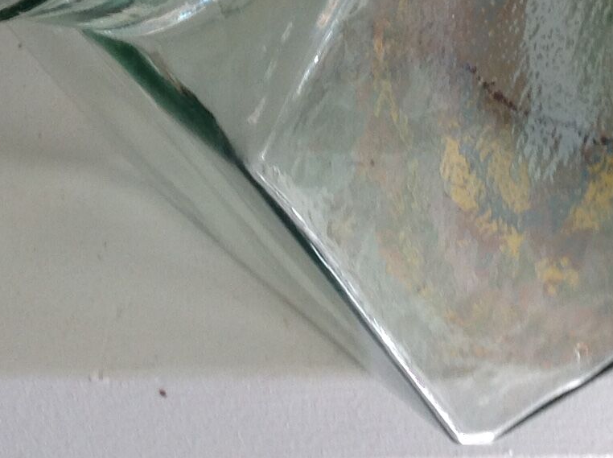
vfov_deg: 12.0
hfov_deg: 16.4
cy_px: -153
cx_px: 515
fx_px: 2104
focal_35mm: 119
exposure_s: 1/30
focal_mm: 4.28
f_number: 2.4
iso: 50
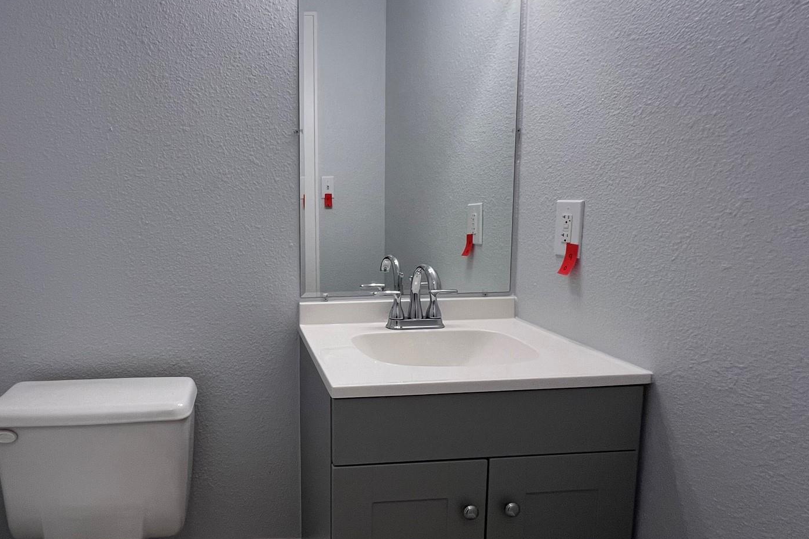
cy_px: 265
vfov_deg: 61.9
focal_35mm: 20
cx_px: 269
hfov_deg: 81.1
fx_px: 449
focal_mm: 1.57
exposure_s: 1/120
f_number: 1.8
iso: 125
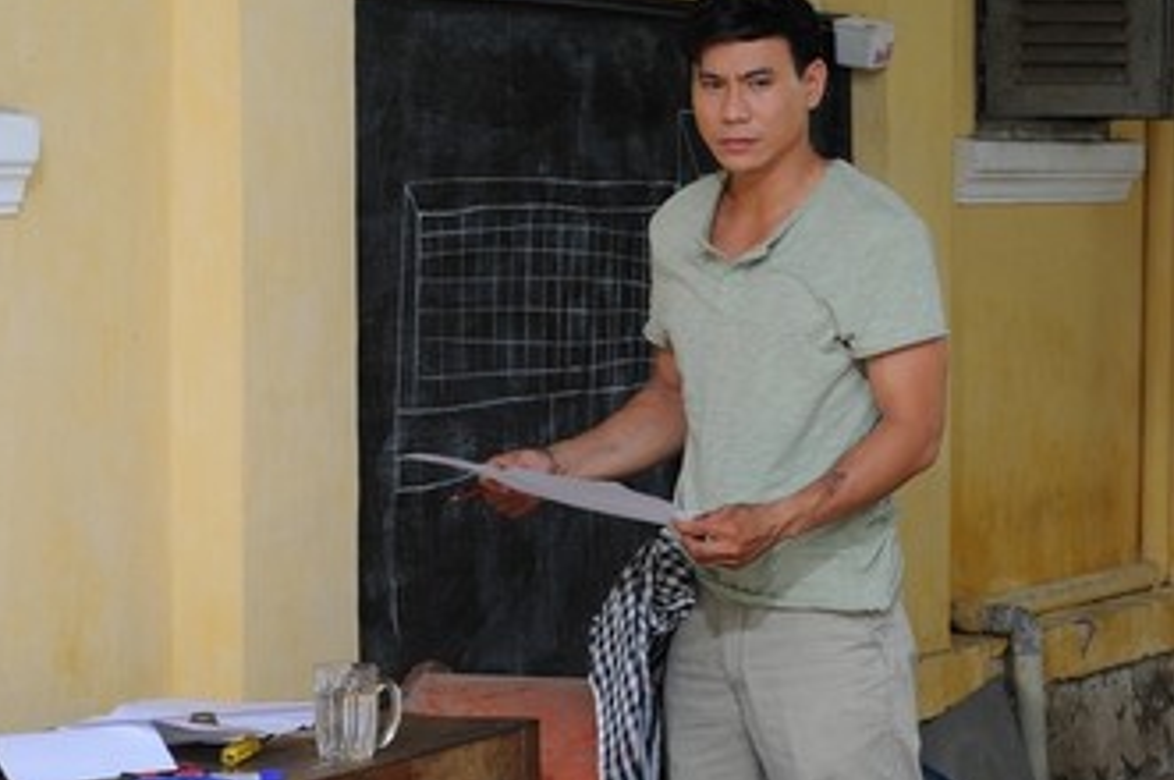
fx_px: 4431
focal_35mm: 136
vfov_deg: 10.1
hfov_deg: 15.1
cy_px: 429
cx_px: 816
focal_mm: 60
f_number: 6.3
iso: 200
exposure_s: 1/125
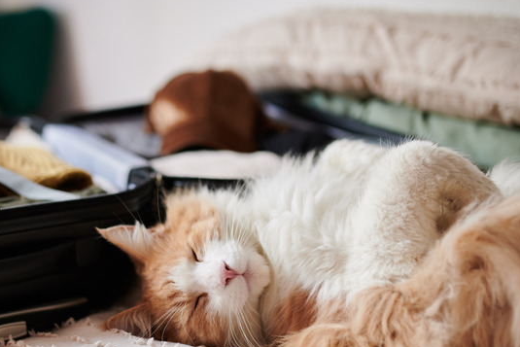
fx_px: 737
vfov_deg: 26.3
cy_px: 247
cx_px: 157
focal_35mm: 51
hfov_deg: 38.3
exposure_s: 1/160
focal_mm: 35
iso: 400
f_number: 2
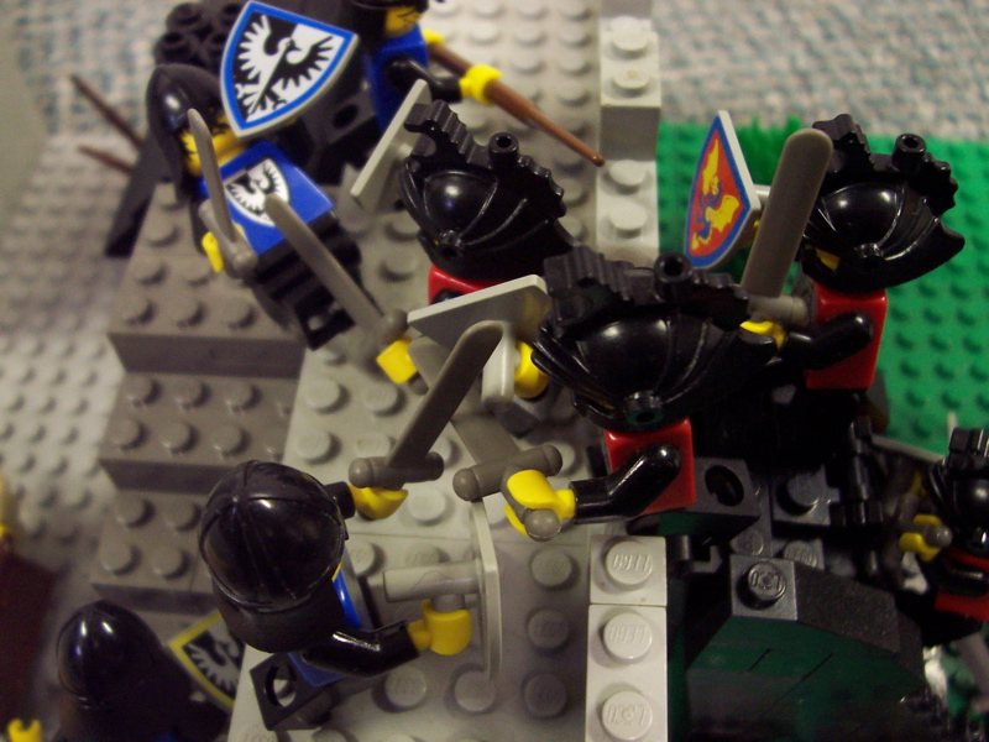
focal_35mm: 37
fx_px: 1057
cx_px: 494
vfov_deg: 38.7
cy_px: 371
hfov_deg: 50.1
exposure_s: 1/8
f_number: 2.8
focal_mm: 5.6
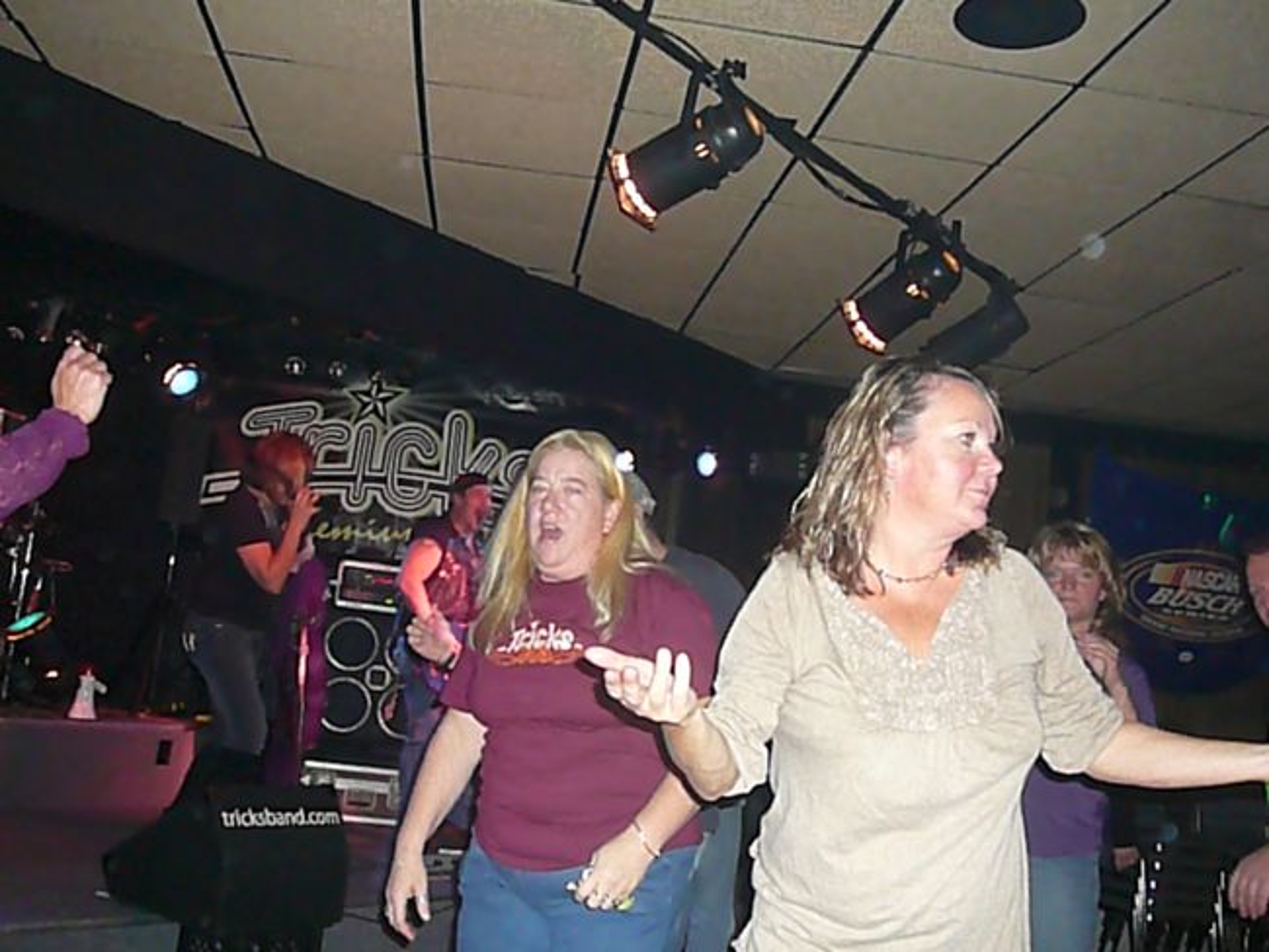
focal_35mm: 35
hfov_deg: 52.6
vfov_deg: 40.7
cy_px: 476
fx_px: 1284
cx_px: 634
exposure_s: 1/30
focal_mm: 5.2
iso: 800
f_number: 2.8
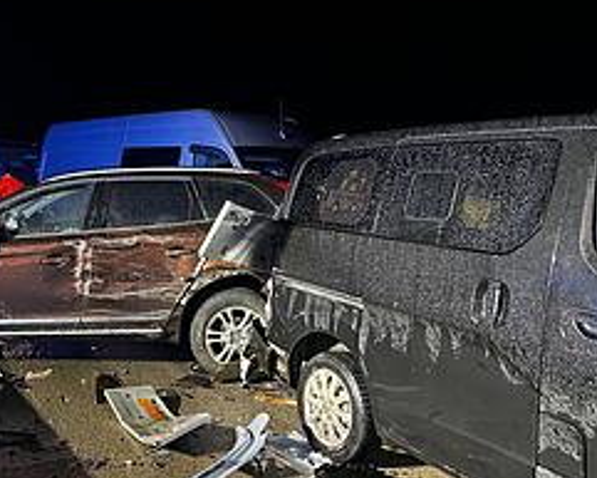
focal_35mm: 37
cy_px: 250
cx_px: 171
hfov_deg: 47.7
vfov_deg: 40.1
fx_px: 654
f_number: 1.5
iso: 500
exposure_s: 1/36
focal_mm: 5.7
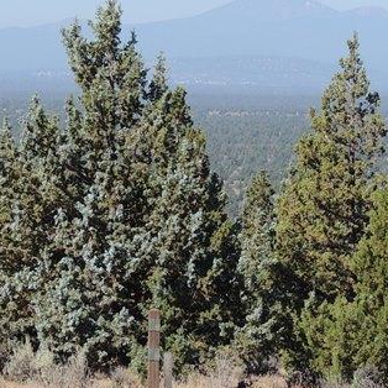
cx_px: 193
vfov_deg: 6.1
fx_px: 3652
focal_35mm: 288
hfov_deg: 6.1
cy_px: 98
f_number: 4.1
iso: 100
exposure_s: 1/640
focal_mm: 17.8
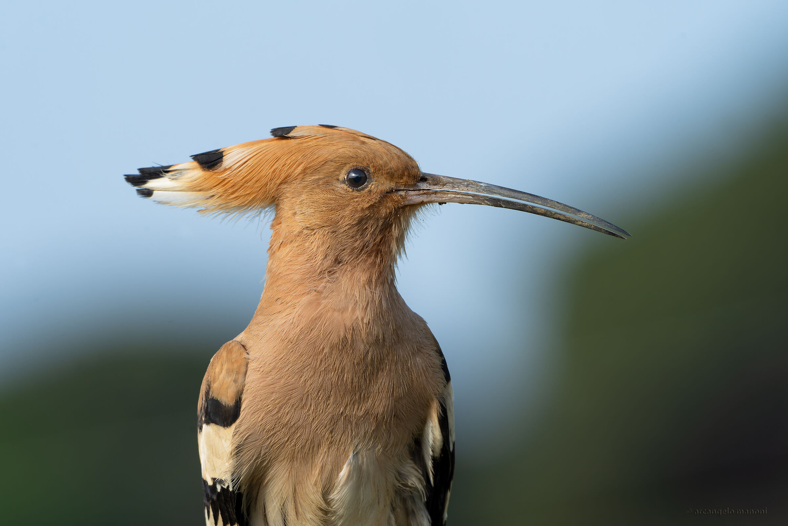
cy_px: 263
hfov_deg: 3.4
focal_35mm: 600
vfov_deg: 2.3
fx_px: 13132
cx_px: 394
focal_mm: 600
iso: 640
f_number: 13
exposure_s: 1/500
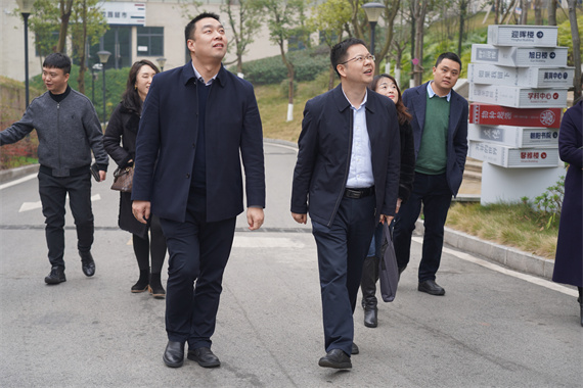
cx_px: 292
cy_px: 194
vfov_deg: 22.6
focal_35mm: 60
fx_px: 972
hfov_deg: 33.4
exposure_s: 1/160
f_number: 4
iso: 125
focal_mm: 60
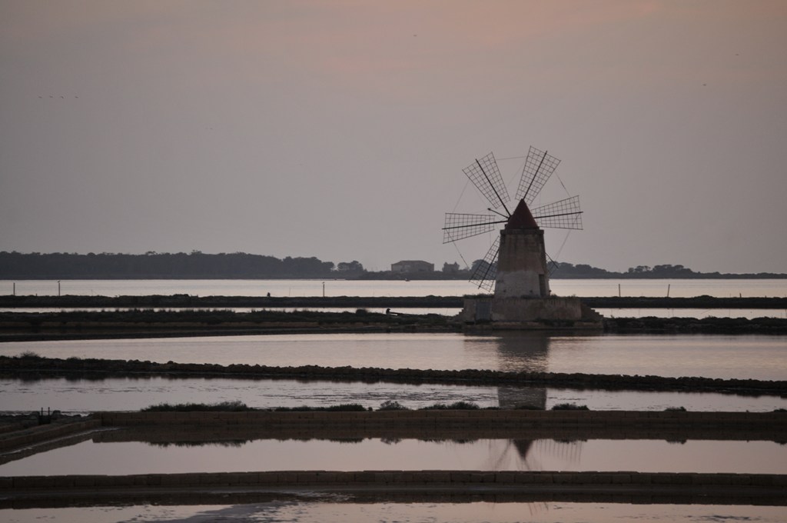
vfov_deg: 5.5
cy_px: 262
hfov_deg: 8.3
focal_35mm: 248
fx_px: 5404
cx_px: 394
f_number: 5.3
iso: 280
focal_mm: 165
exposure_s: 1/60
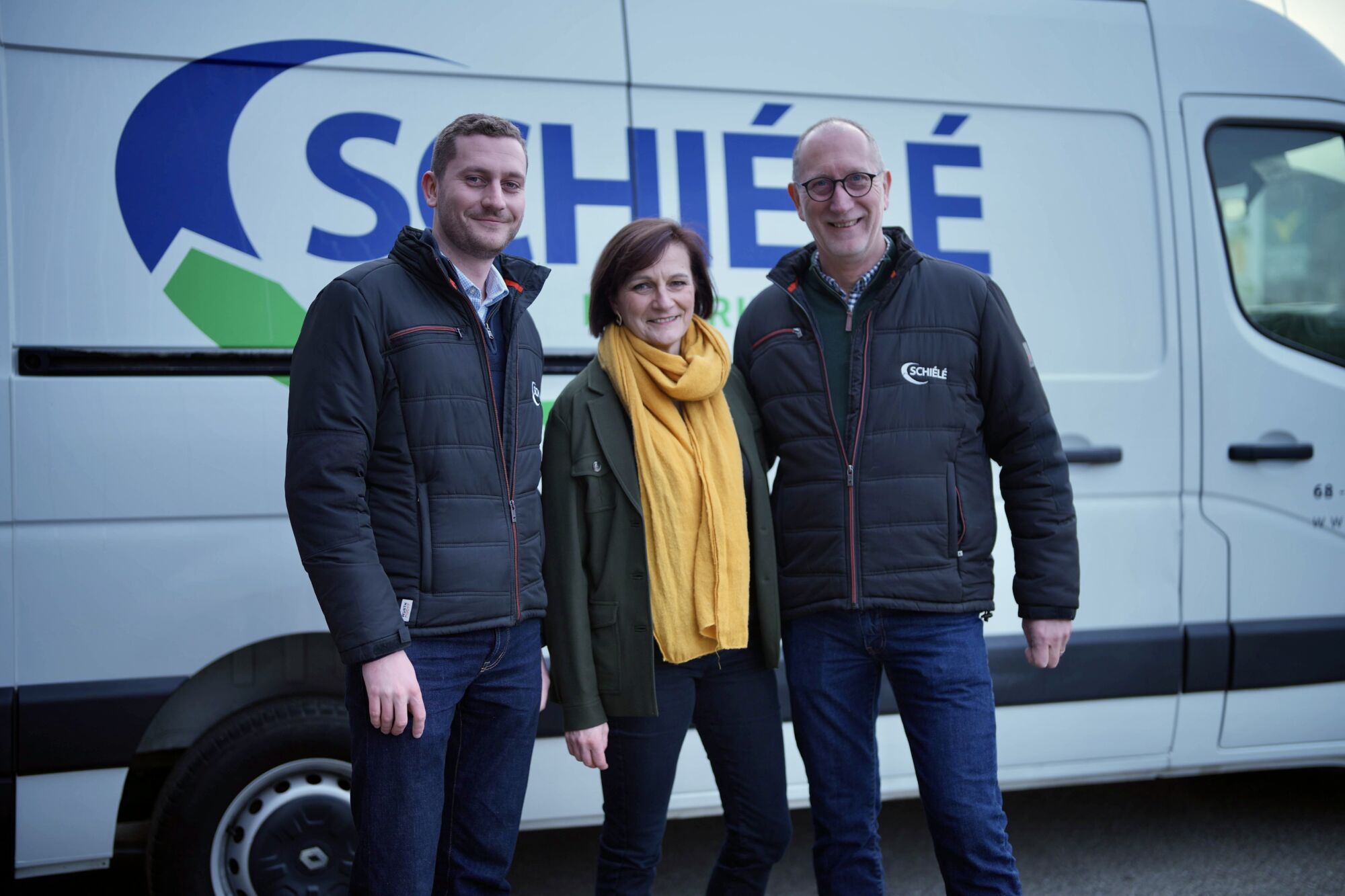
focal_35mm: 50
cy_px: 448
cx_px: 672
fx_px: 1868
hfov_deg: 39.6
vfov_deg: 27.0
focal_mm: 50
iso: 100
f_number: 1.2
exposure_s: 1/800
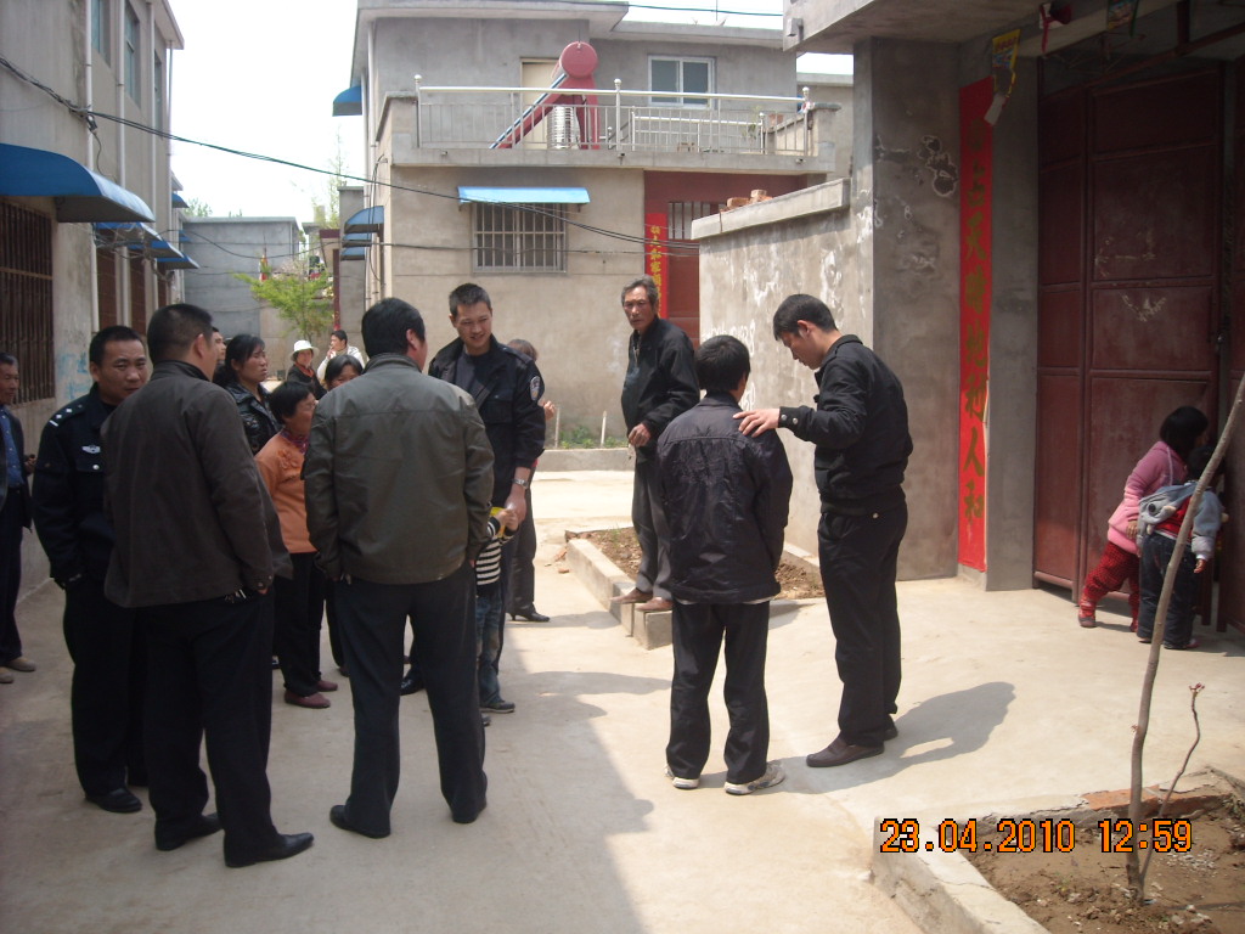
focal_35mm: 35
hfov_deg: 52.6
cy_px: 467
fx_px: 1259
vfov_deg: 40.7
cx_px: 622
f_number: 5.6
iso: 64
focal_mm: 5.7
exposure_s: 1/154
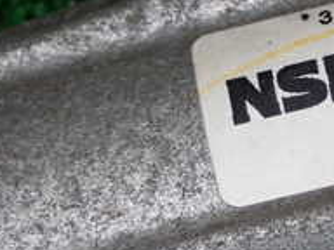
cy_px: 26
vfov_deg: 6.7
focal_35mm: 222
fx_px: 2142
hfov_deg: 8.8
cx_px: 398
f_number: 11
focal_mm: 12.73
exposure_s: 1/60
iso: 250
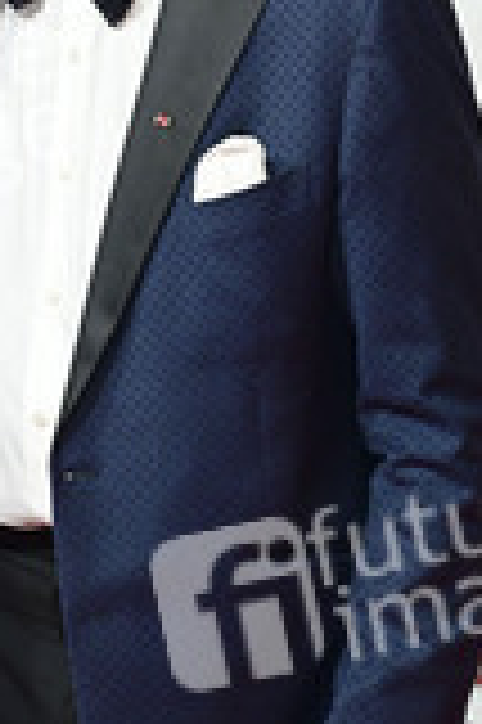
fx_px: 3200
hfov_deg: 8.6
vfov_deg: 12.9
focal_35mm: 159
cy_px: 360
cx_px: -27
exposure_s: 1/200
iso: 1600
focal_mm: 64
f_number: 5
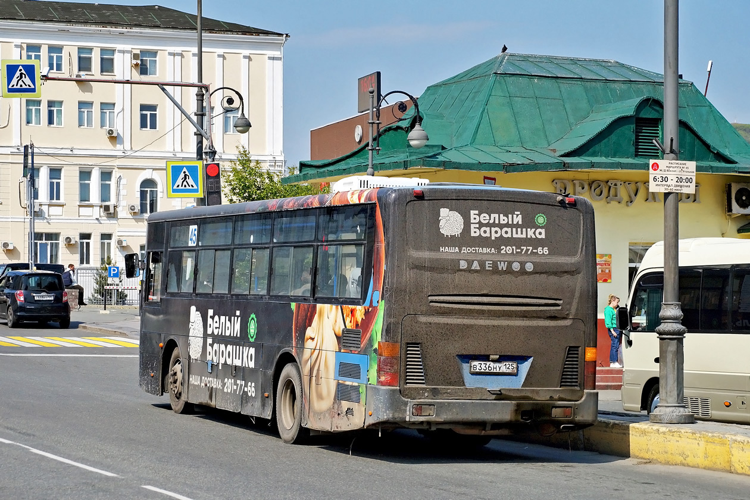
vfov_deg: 15.2
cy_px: 250
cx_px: 375
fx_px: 1875
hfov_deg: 22.6
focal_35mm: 90
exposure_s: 1/1000
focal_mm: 60
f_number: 7.1
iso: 200
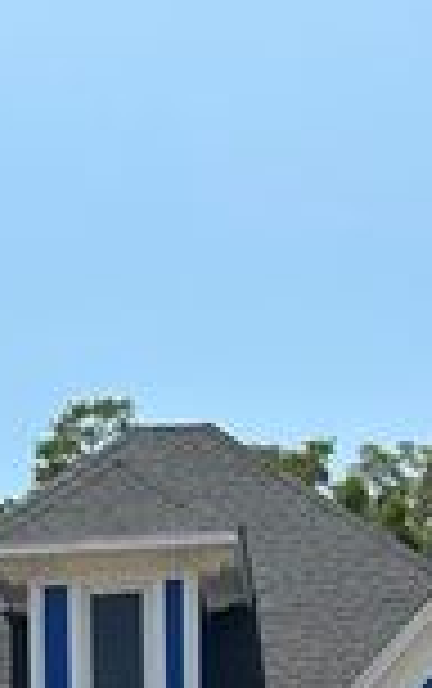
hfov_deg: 11.8
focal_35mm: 111
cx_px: 130
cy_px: 1342
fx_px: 2085
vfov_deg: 15.4
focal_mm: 6.86
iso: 80
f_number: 1.78
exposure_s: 1/5263
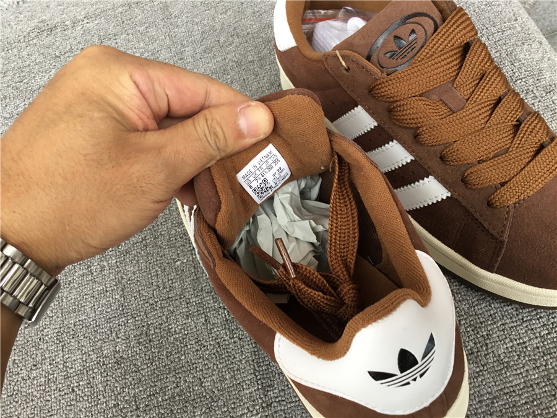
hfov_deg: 58.4
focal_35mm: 31
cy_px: 209
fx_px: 499
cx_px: 278
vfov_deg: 45.4
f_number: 2.4
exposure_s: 1/50
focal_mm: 3.3
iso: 32
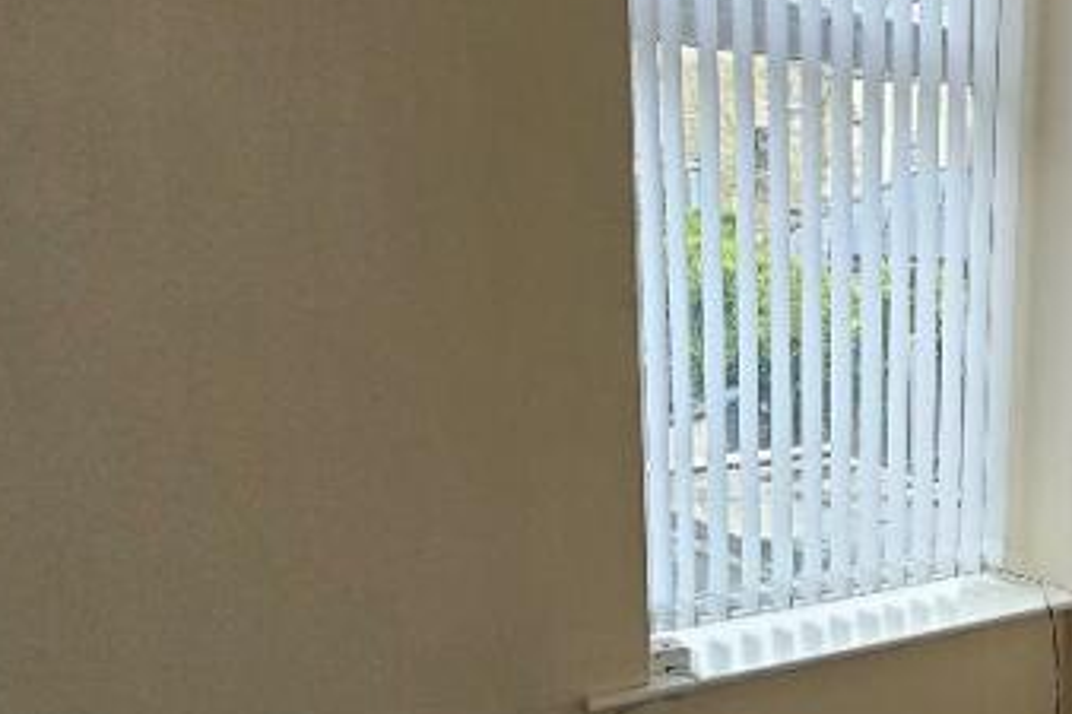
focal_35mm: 41
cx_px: 1126
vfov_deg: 31.8
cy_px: 559
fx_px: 1220
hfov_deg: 40.2
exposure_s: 1/50
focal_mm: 2.2
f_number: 2.2
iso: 100
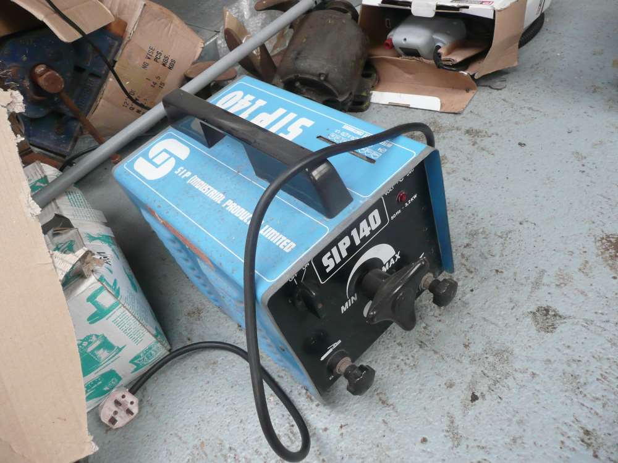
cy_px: 232
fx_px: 500
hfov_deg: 63.4
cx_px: 309
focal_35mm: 28
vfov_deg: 49.7
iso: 200
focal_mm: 4.6
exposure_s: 1/30
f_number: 3.3
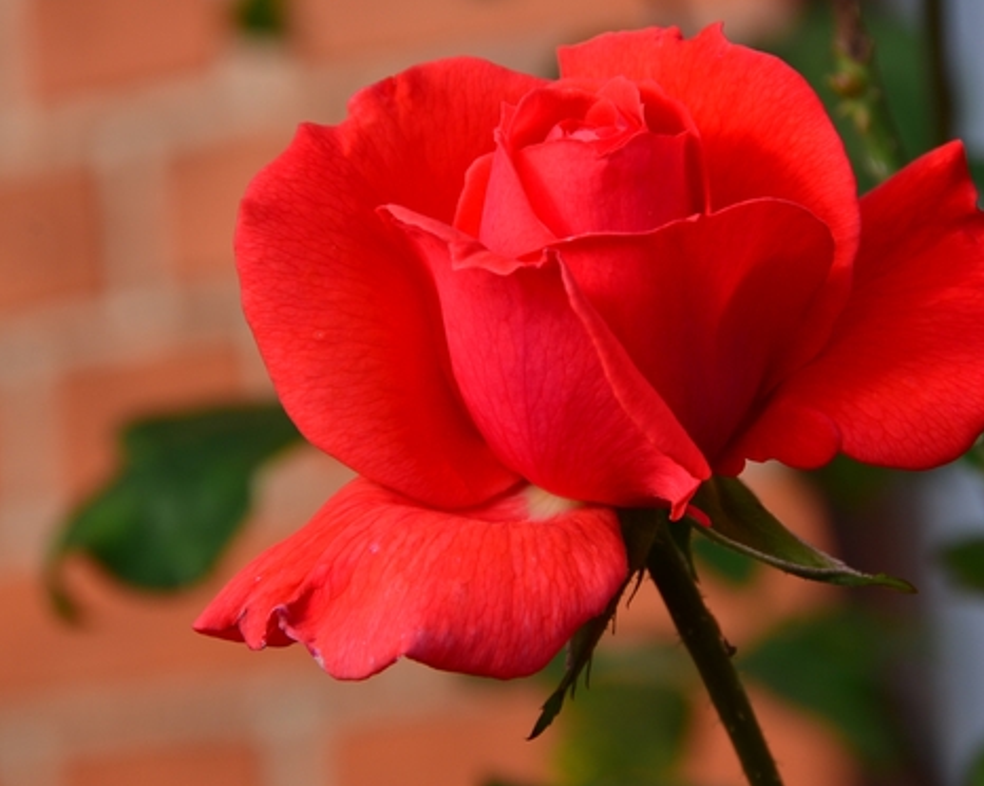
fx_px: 10534
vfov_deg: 4.3
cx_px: 532
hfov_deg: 5.3
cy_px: 388
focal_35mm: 362
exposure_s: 1/125
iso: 180
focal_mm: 200
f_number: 11
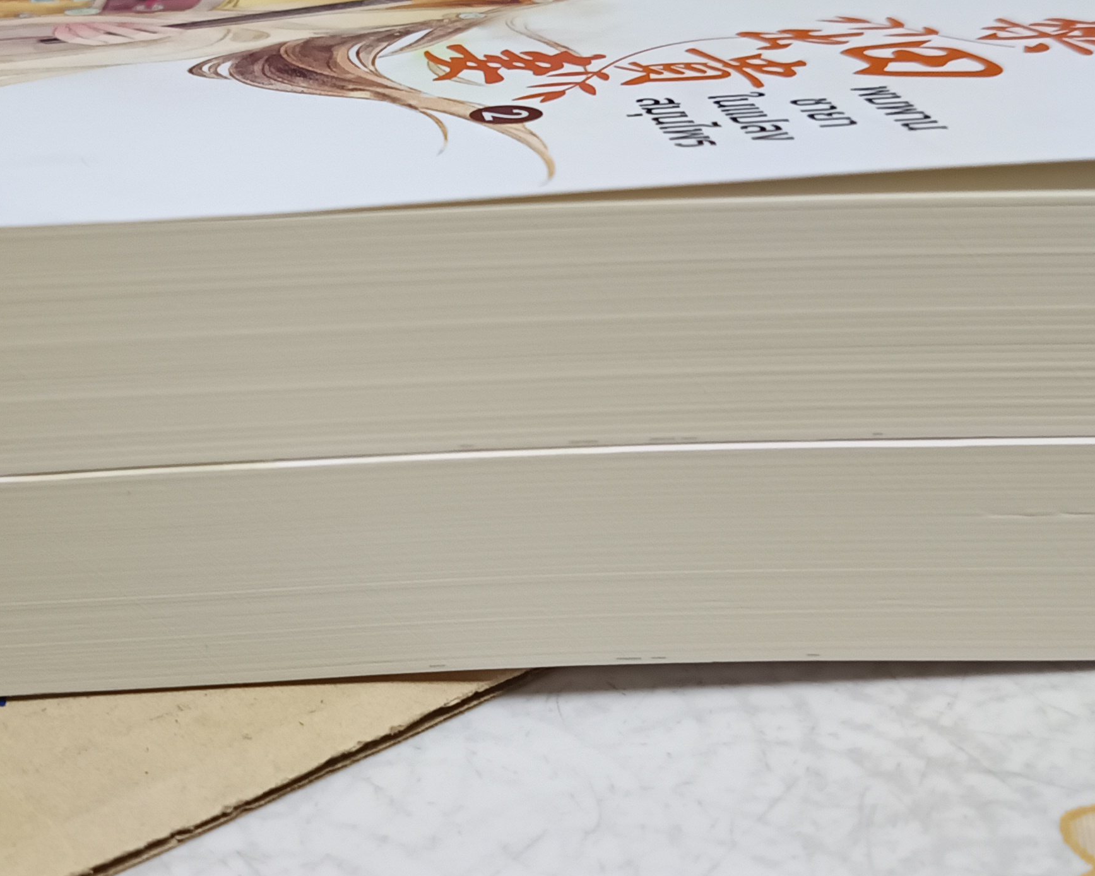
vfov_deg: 28.1
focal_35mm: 54
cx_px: 330
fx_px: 1750
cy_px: 411
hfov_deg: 34.3
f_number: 1.7
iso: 1129
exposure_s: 1/33.3
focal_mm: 5.31
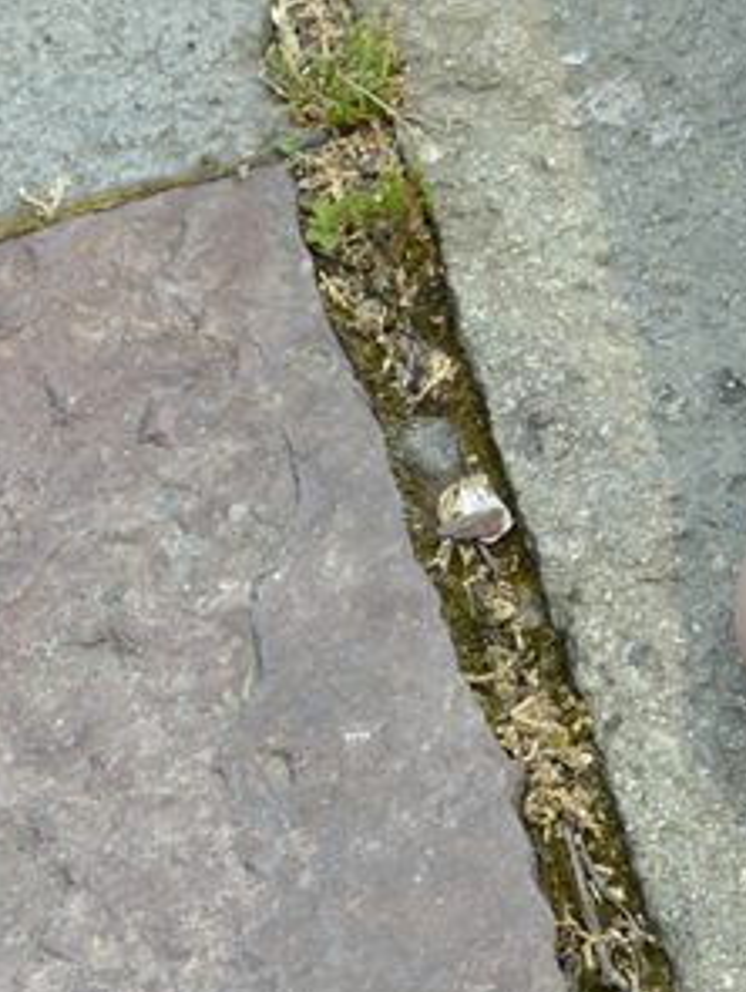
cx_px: 1038
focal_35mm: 275
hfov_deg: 5.4
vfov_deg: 6.8
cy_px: -1513
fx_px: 7885
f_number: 9
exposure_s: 1/200
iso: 100
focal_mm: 55
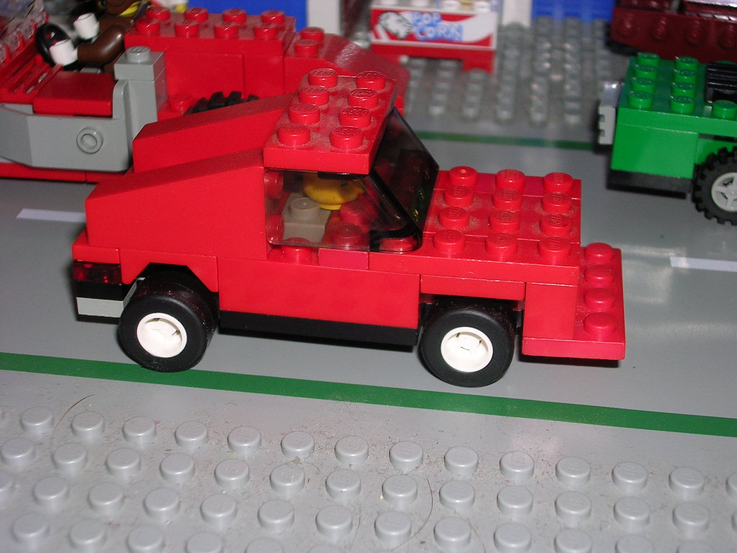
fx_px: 1341
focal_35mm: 63
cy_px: 276
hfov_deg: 30.7
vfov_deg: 23.3
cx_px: 368
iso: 50
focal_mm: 9.6
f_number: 3.5
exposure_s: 1/60.1
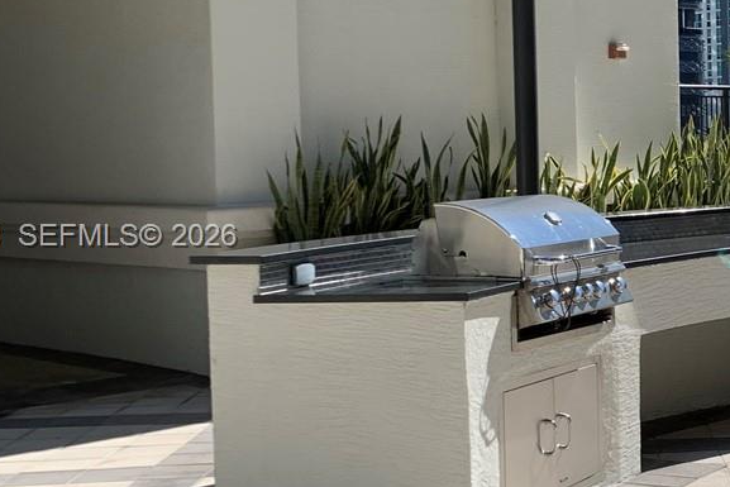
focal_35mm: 75
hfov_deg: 24.6
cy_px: 238
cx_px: 855
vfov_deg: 18.2
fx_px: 1521
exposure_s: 1/2309
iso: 25
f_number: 1.8
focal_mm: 4.25
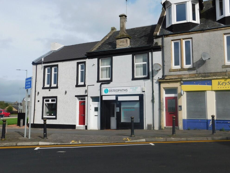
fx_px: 246
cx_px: 115
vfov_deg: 38.7
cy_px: 86
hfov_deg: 50.1
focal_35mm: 37
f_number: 7
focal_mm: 6.3
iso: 125
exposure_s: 1/500
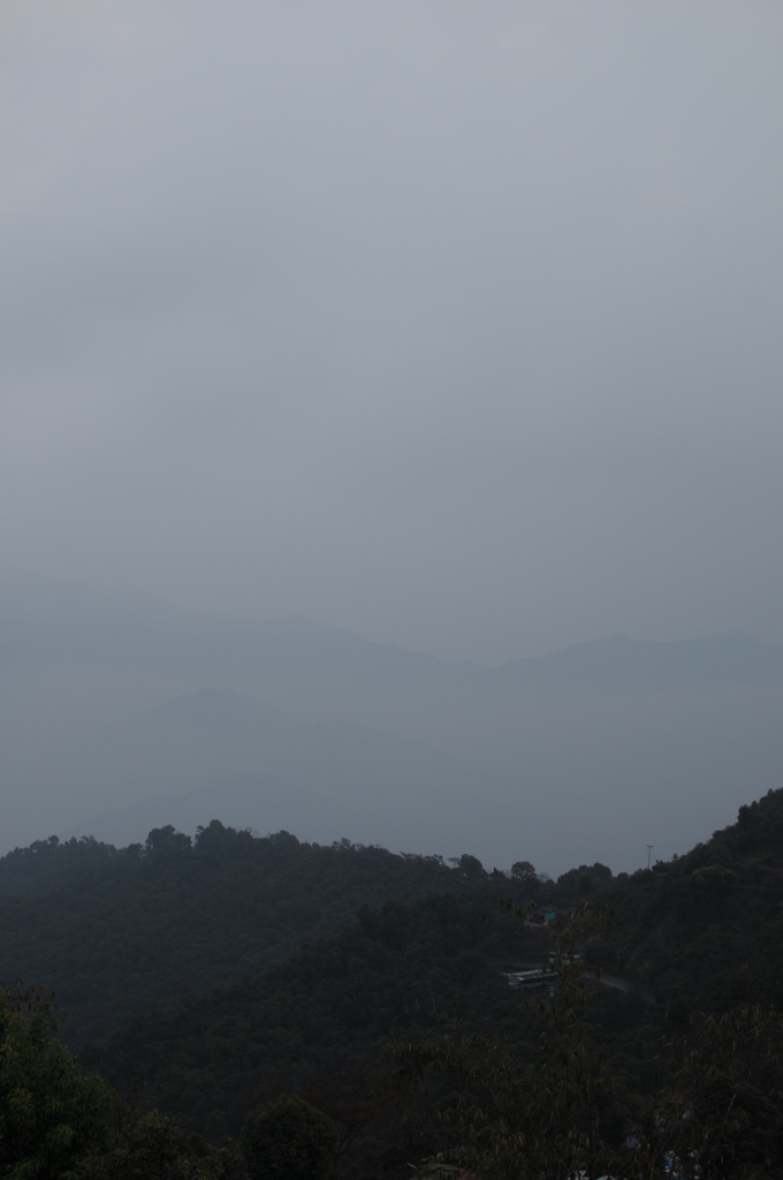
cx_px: 392
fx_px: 1717
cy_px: 590
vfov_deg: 37.9
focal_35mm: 52
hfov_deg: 25.7
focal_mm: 35
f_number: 4.5
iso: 200
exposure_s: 1/80
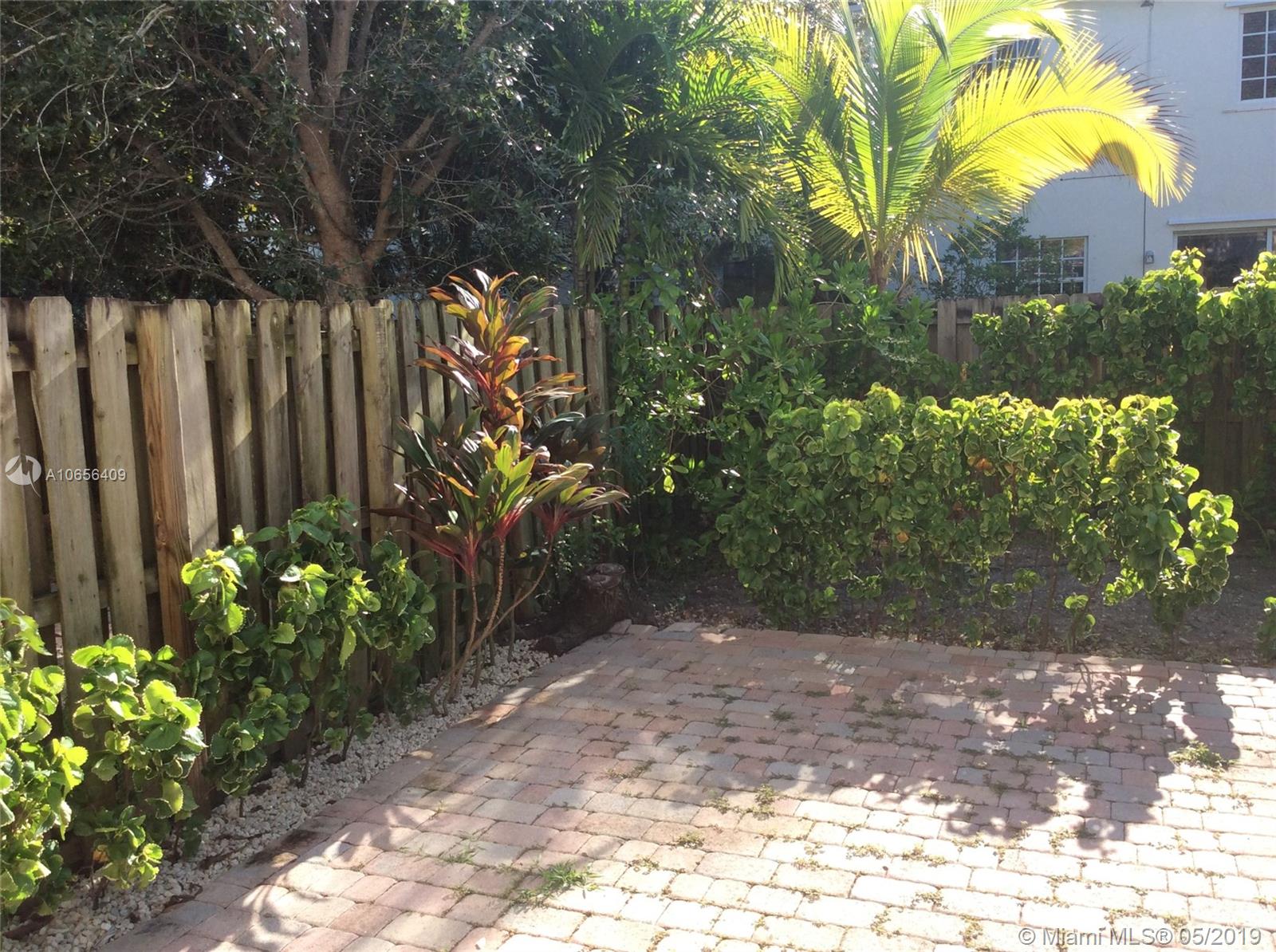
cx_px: 638
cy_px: 476
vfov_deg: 44.0
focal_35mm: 32
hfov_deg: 56.9
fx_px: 1177
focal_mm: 3.3
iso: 32
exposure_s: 1/384
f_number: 2.4
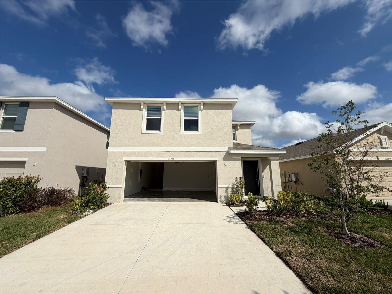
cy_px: 147
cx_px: 196
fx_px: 159
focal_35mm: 14
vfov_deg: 85.7
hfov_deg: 102.1
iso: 20
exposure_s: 1/2237
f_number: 2.2
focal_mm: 2.22
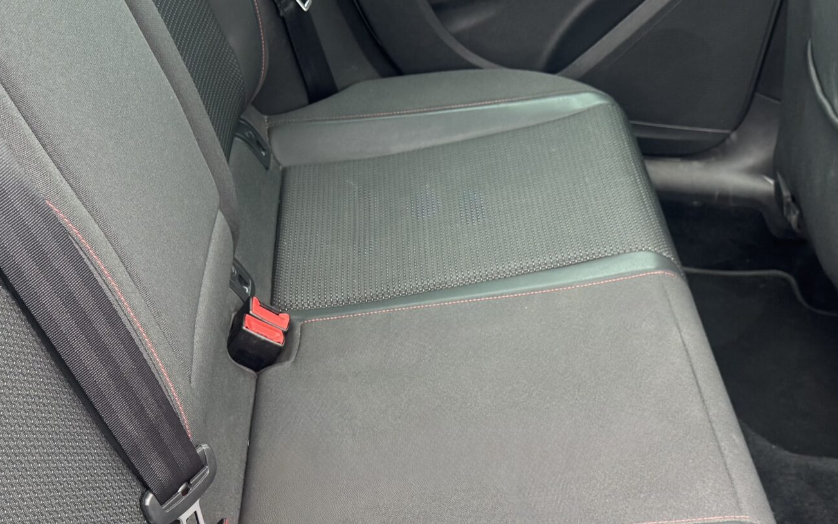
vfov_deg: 25.7
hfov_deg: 40.2
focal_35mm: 50
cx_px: 372
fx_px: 1142
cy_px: 359
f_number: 1.78
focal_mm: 6.76
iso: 200
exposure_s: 1/79
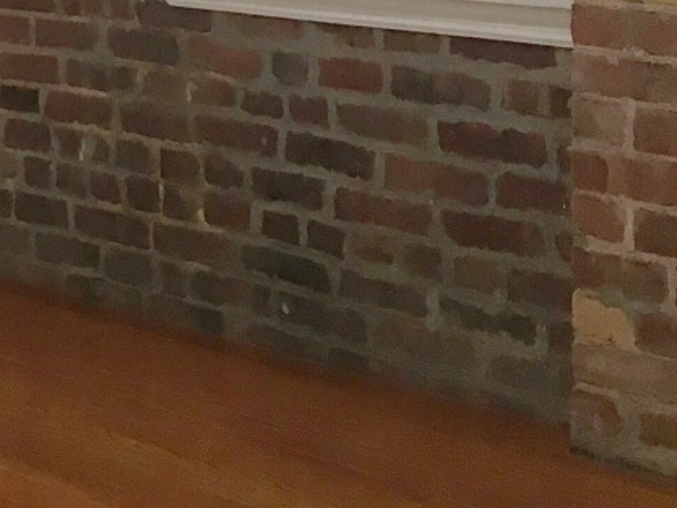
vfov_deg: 11.9
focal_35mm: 120
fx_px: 2348
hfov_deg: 15.3
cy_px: -208
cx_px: -313
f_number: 2.2
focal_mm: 4.15
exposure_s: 1/30
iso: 32
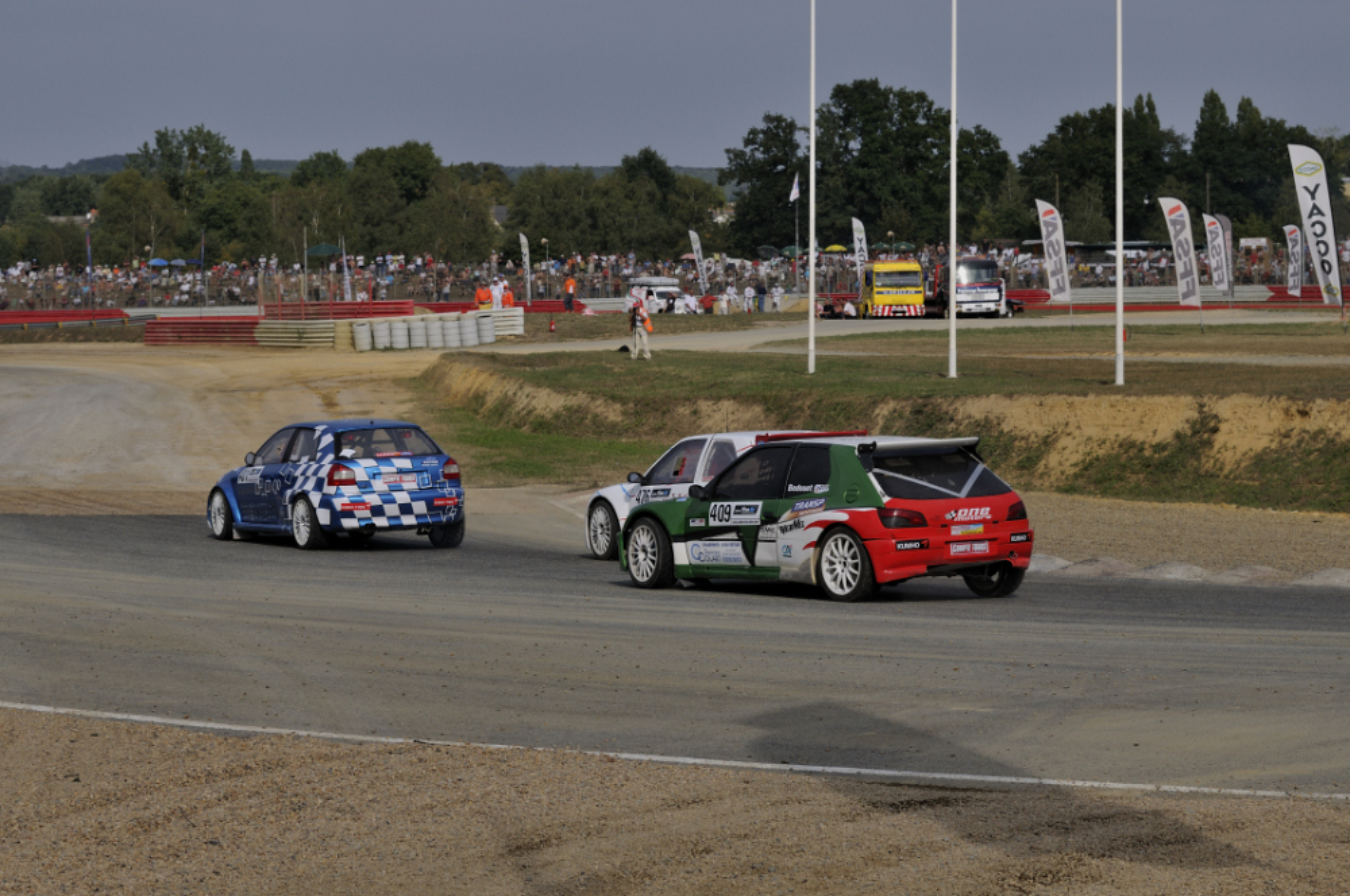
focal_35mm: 105
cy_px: 448
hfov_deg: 19.5
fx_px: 3932
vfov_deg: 13.0
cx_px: 675
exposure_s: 1/1000
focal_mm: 70
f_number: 8
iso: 200
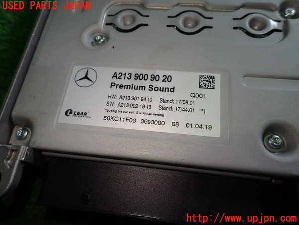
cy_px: 112
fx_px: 216
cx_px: 150
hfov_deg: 69.4
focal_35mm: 25
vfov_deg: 54.9
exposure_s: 1/100
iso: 100
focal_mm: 4.5
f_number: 2.8
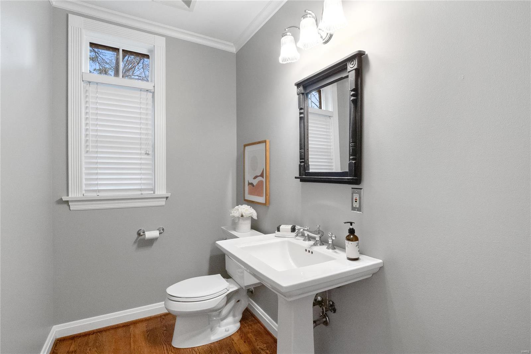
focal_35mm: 16
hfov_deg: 96.7
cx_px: 266
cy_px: 177
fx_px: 236
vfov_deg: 73.7
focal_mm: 8
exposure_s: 1/15
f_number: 8
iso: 400
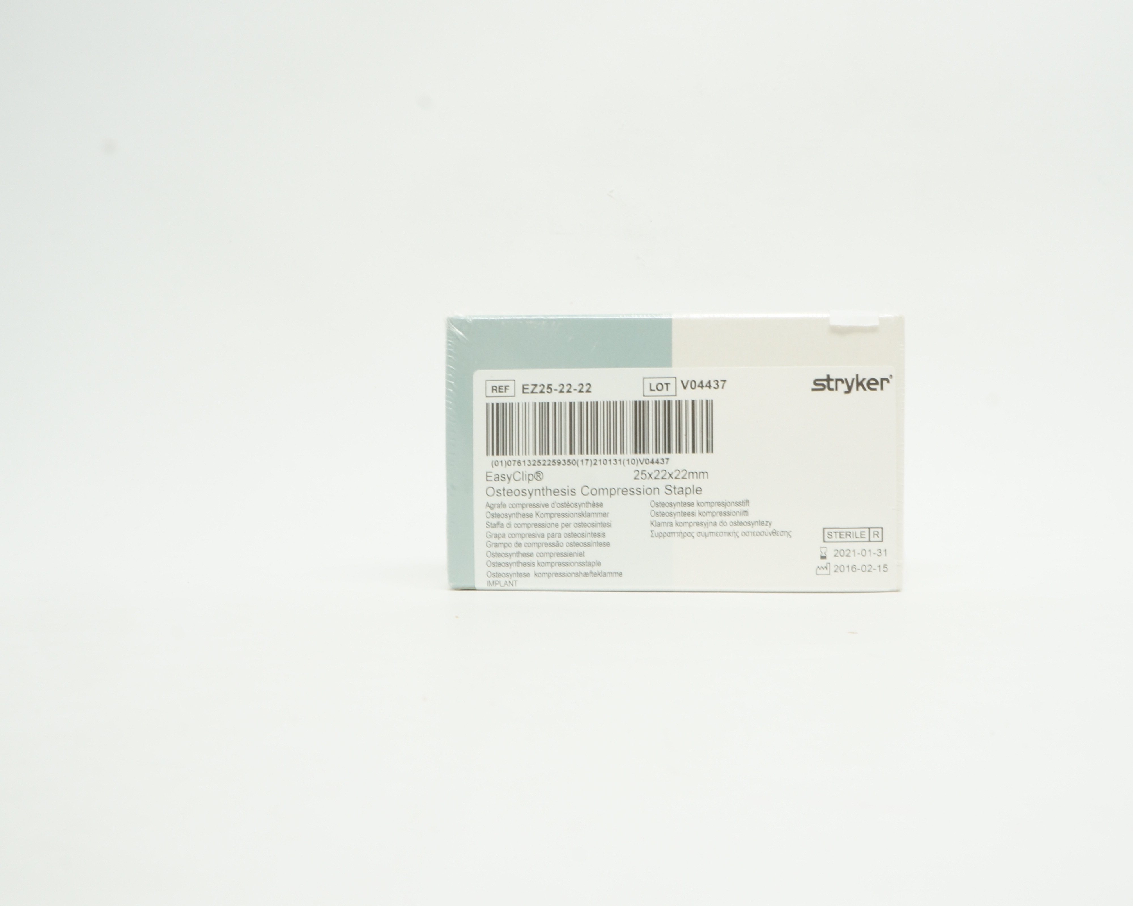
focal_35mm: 38
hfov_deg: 47.7
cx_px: 673
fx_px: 1274
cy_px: 447
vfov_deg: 39.2
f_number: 14
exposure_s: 1/10
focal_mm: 22
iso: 400
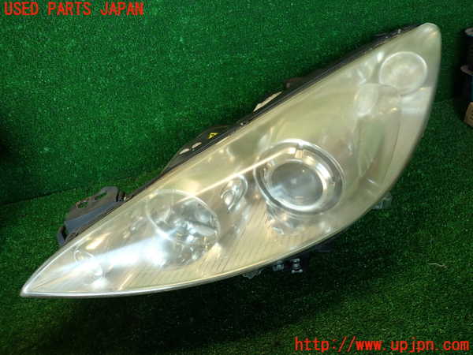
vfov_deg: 54.9
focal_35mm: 25
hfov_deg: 69.4
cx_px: 236
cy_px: 178
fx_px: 342
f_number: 2
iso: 125
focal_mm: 4.5
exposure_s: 1/60
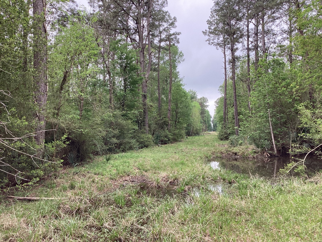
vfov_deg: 45.4
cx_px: 161
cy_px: 121
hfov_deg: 58.4
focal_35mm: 31
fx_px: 288
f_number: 2.4
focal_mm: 3.3
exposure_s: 1/120
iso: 32
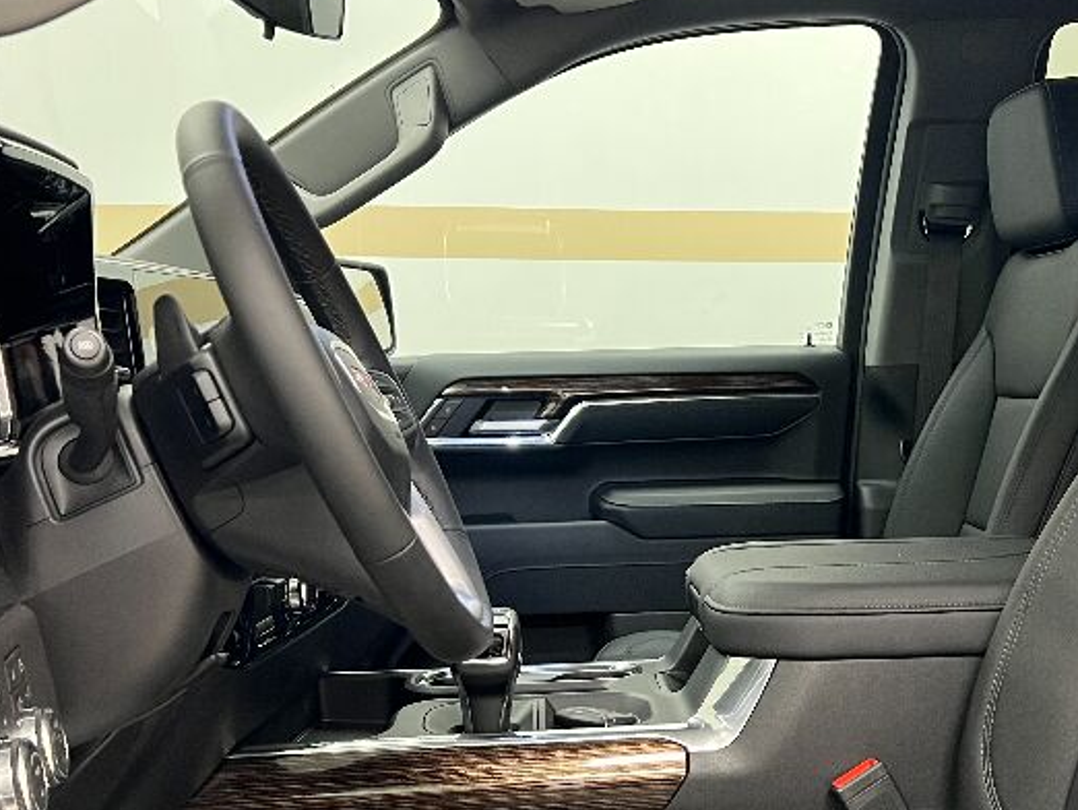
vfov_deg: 28.5
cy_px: 496
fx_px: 1589
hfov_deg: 37.1
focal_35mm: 51
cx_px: 715
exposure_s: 1/60
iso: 400
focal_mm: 5.7
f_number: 1.5
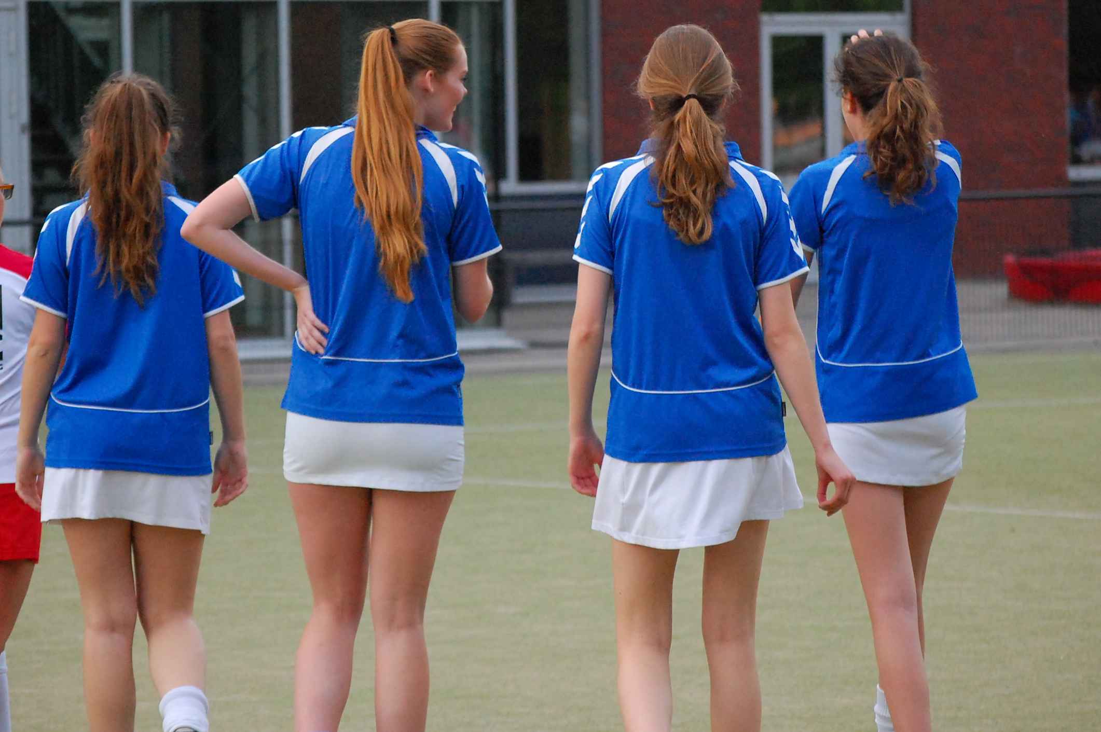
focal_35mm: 147
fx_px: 4492
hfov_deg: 14.0
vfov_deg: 9.3
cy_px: 366
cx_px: 550
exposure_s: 1/1250
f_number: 4.5
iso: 1600
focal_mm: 98
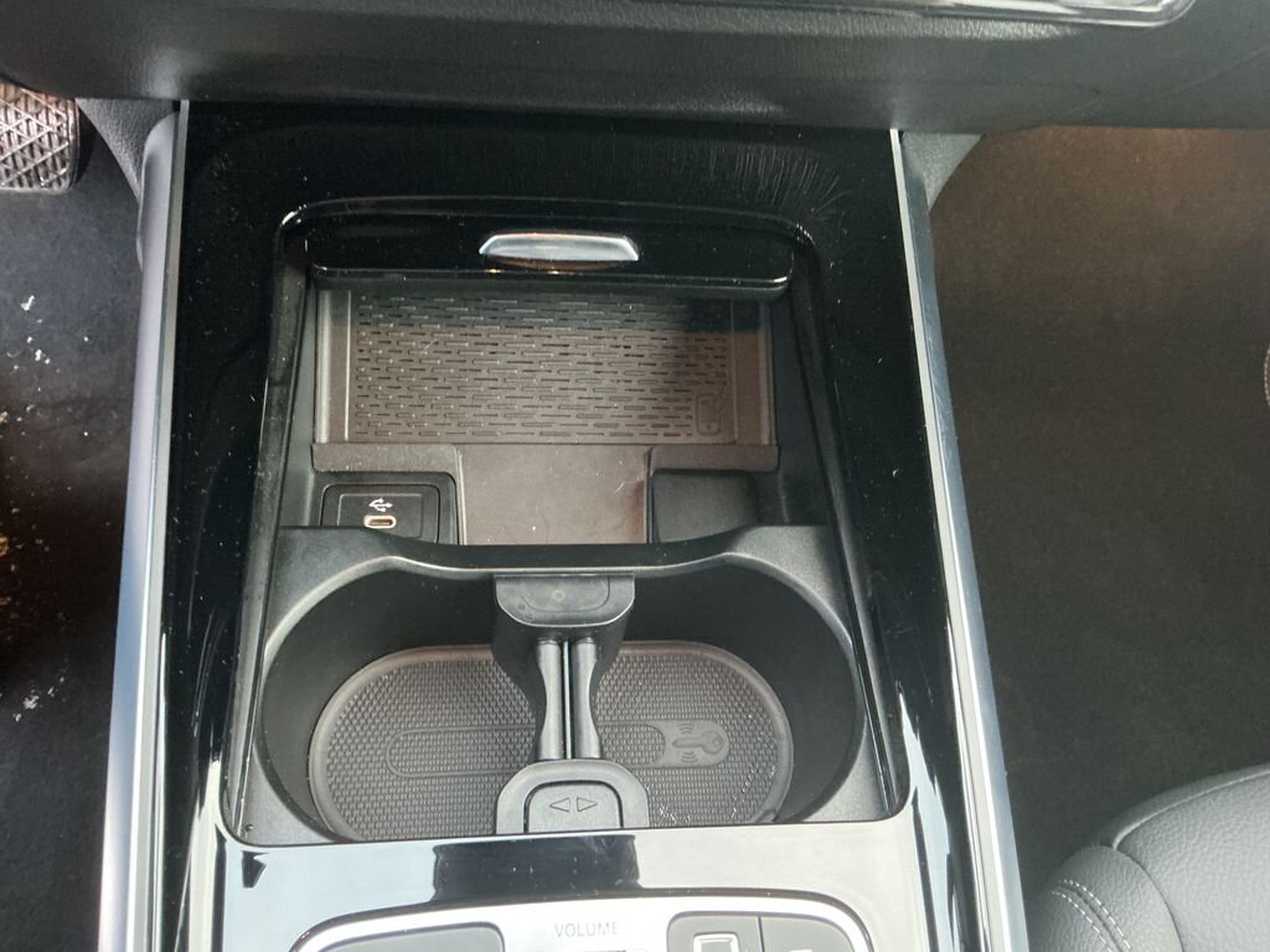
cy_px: 476
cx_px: 635
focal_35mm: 29
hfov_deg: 61.7
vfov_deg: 48.2
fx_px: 1064
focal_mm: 3
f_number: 1.8
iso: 500
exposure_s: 1/30
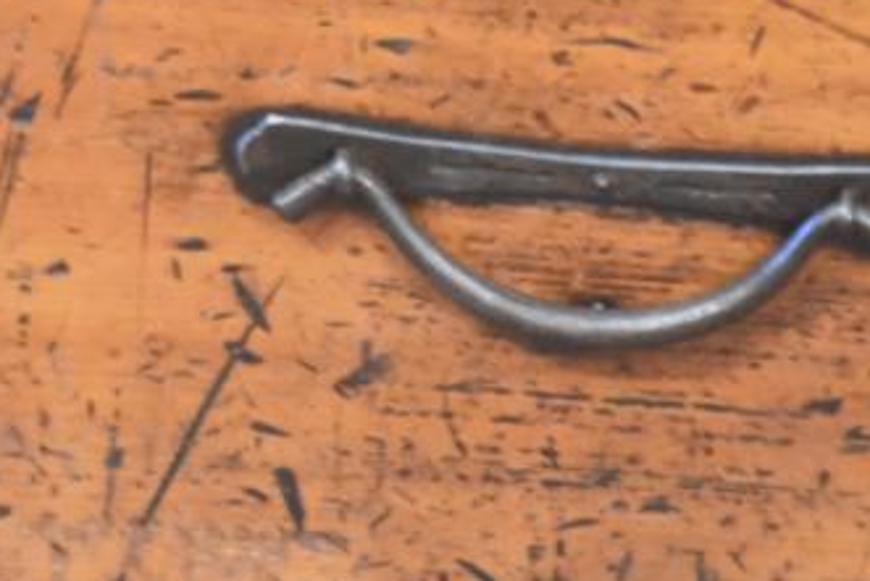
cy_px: -96
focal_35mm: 638
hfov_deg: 3.2
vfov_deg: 2.2
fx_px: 15424
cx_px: -100
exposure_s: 1/60
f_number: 6
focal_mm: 130
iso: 6400
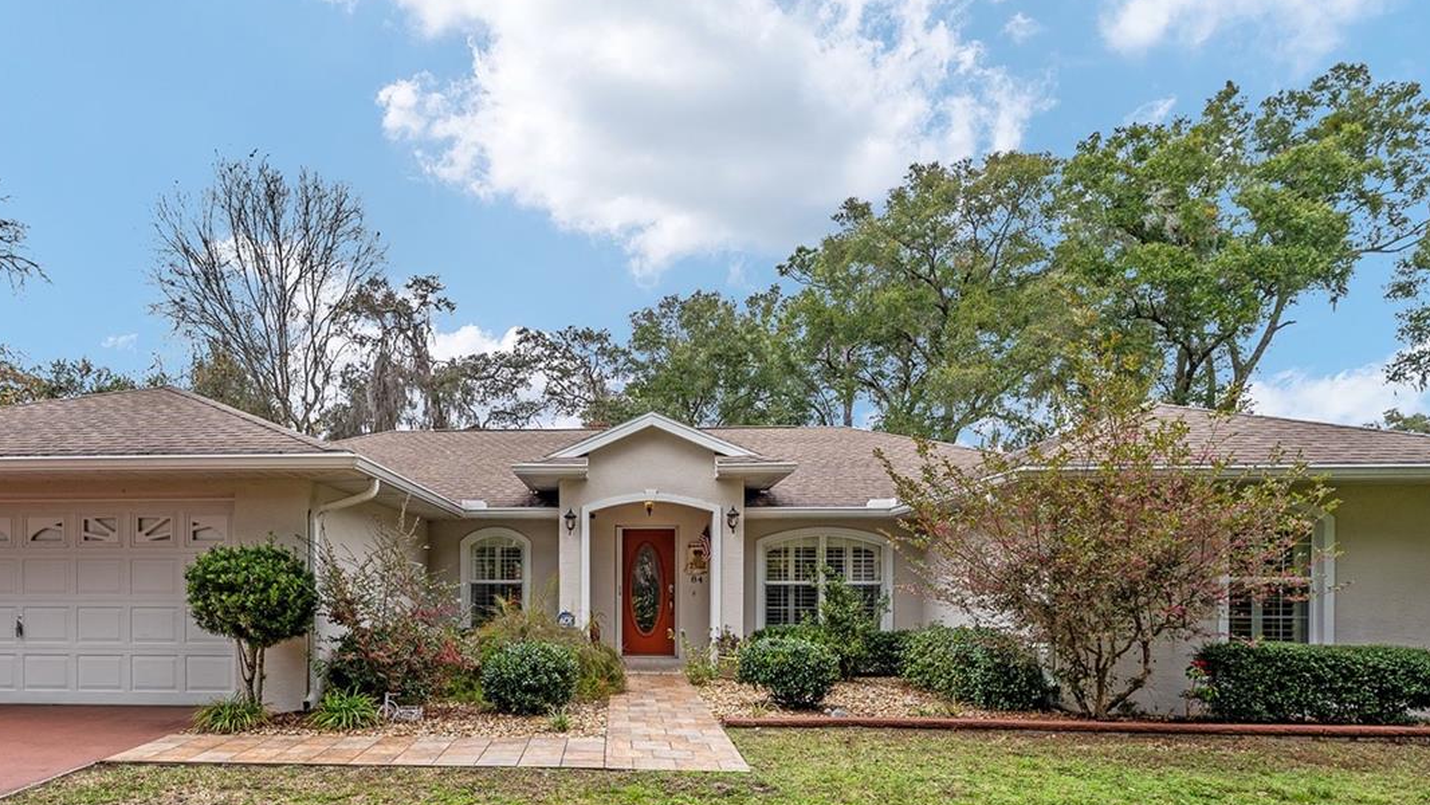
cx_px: 567
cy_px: 590
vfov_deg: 49.7
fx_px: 834
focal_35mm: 22
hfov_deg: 80.2
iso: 400
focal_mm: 14
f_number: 7.1
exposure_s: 1/100
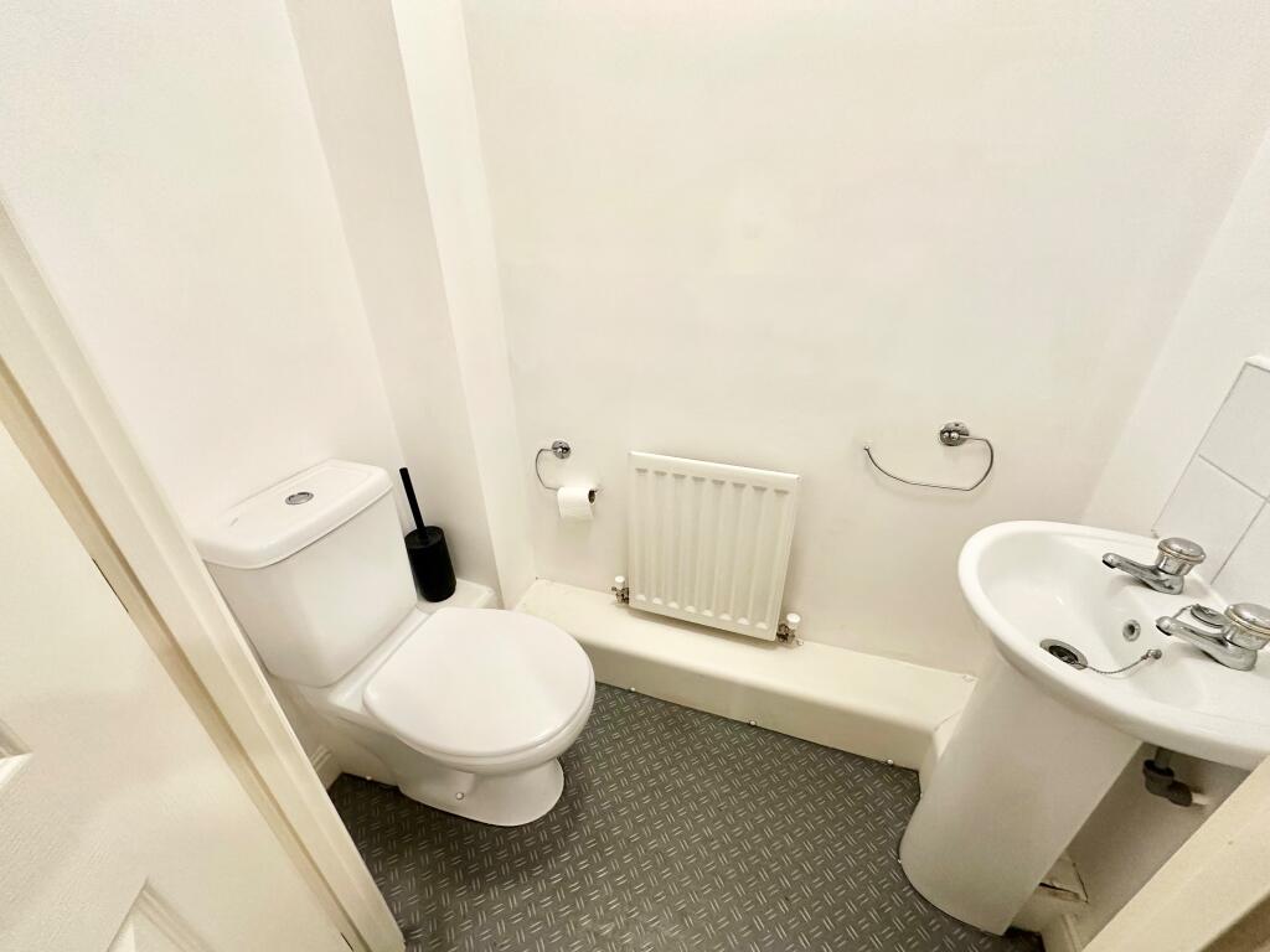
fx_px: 514
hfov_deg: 102.1
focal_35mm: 14
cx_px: 635
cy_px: 476
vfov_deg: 85.7
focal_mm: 2.22
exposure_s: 1/50
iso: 500
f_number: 2.2
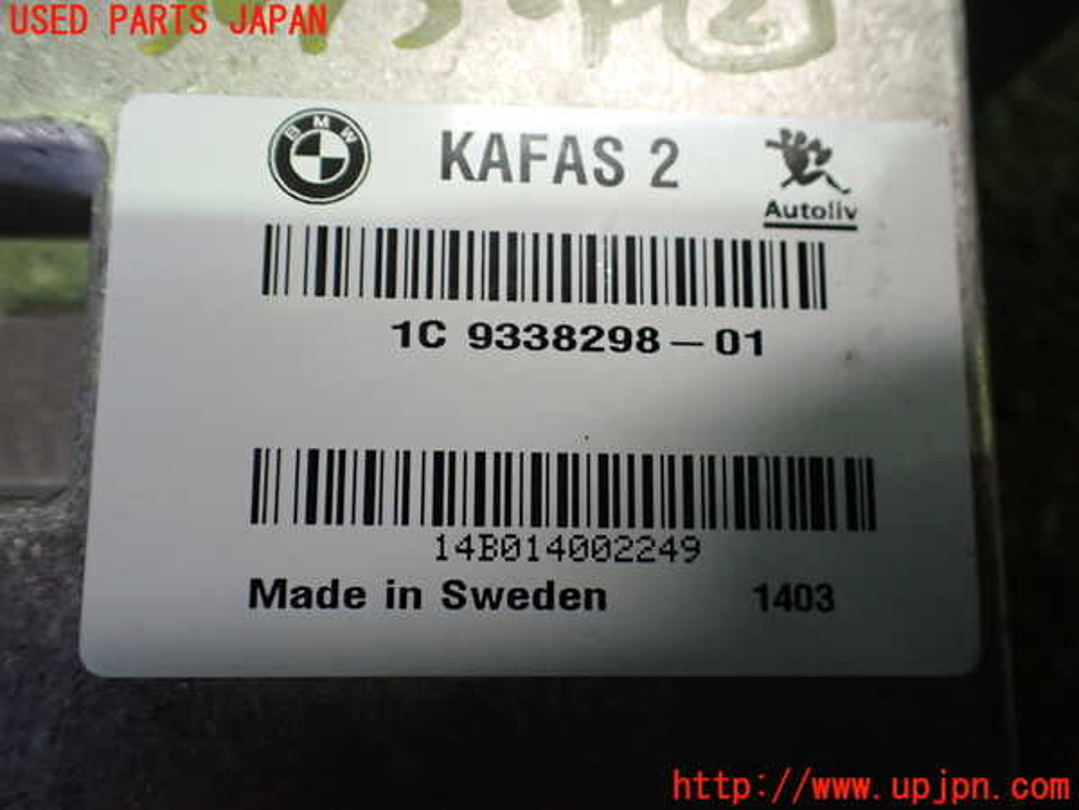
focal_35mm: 30
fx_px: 935
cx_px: 540
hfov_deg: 60.0
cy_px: 405
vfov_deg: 46.8
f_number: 2.3
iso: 800
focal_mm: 5.4
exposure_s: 1/125
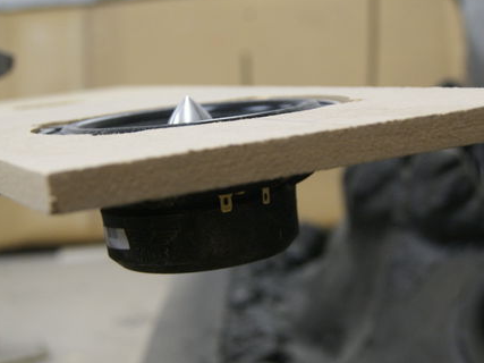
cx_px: 266
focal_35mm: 76
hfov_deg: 25.7
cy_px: 180
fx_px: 1058
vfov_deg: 19.4
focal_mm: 35
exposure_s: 1/6
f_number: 4.5
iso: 400
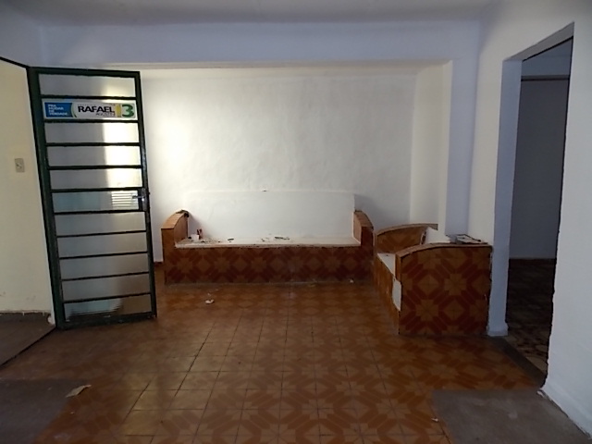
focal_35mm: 23
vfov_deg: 58.9
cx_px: 296
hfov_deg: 73.9
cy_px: 222
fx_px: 393
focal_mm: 4
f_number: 3.1
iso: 80
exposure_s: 1/30
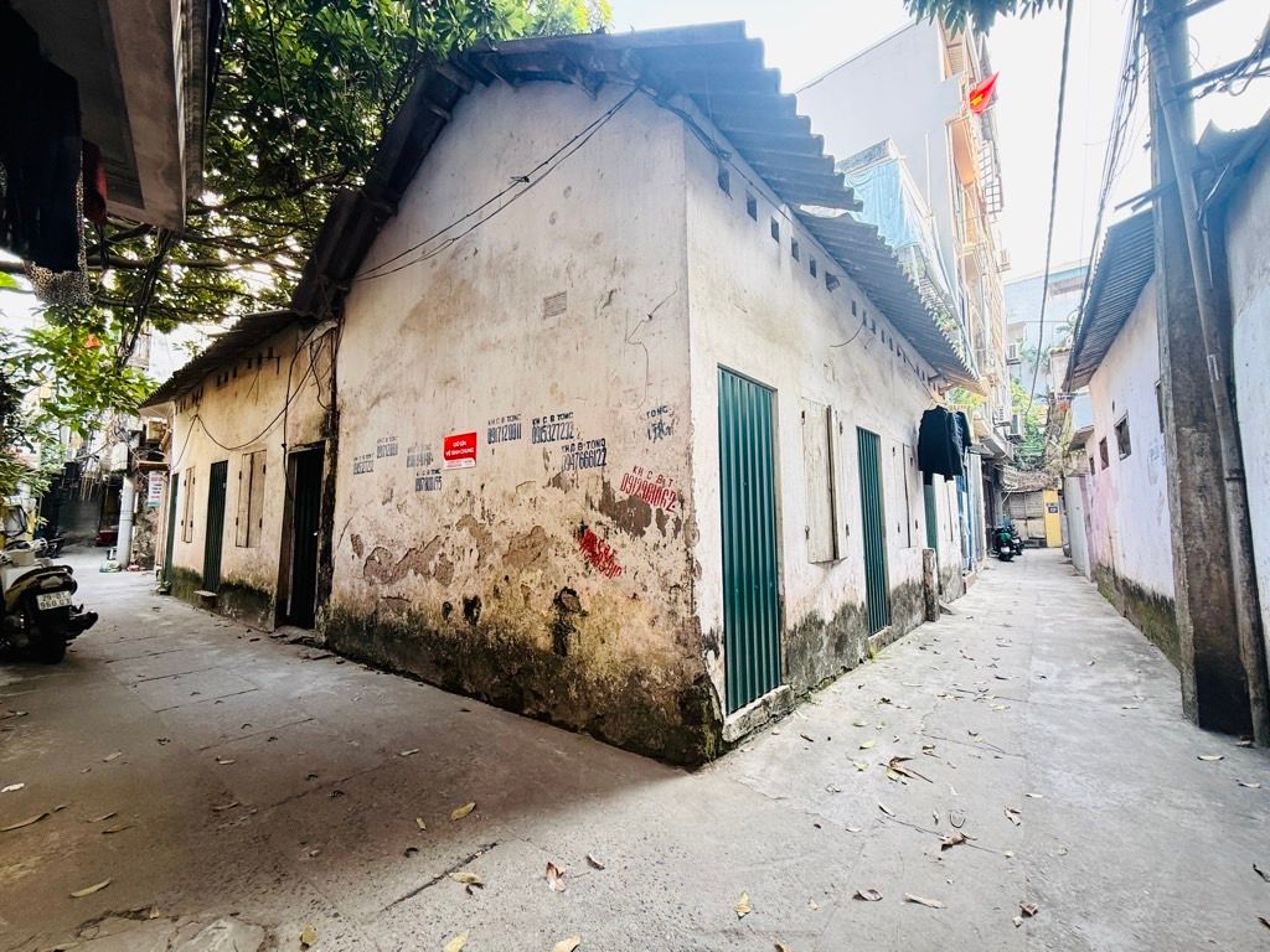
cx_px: 635
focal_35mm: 14
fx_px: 514
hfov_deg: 102.1
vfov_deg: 85.7
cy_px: 476
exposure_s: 1/99
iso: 100
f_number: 2.2
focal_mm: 2.22
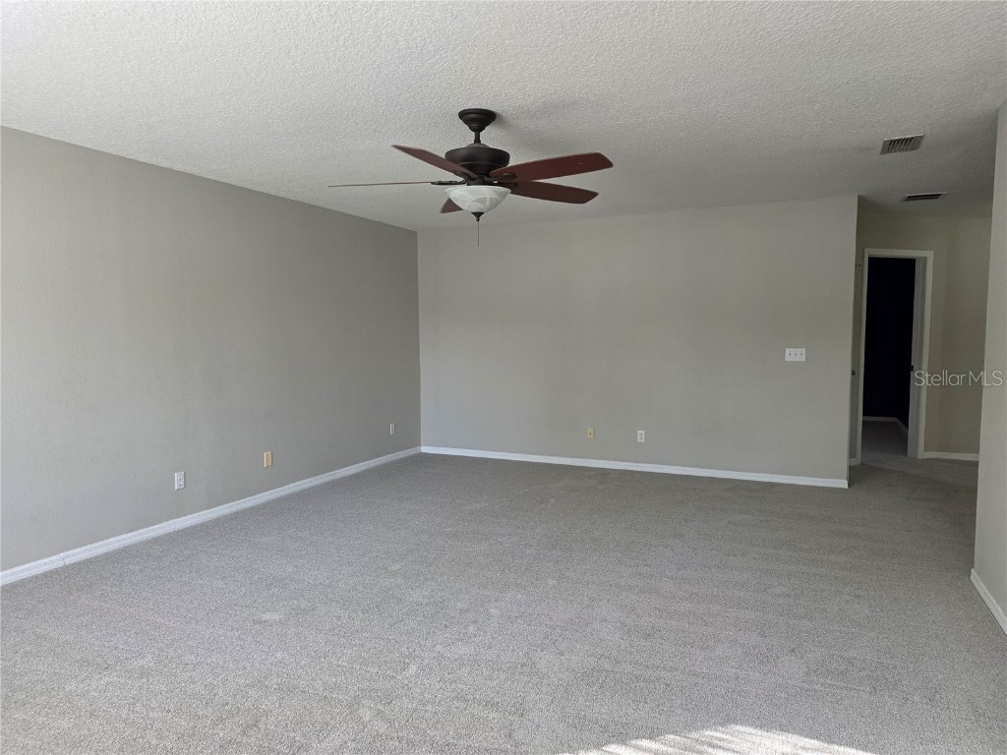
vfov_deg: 58.9
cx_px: 504
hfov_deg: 73.9
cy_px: 378
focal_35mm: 23
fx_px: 669
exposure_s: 1/180
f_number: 1.7
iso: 200
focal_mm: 6.3
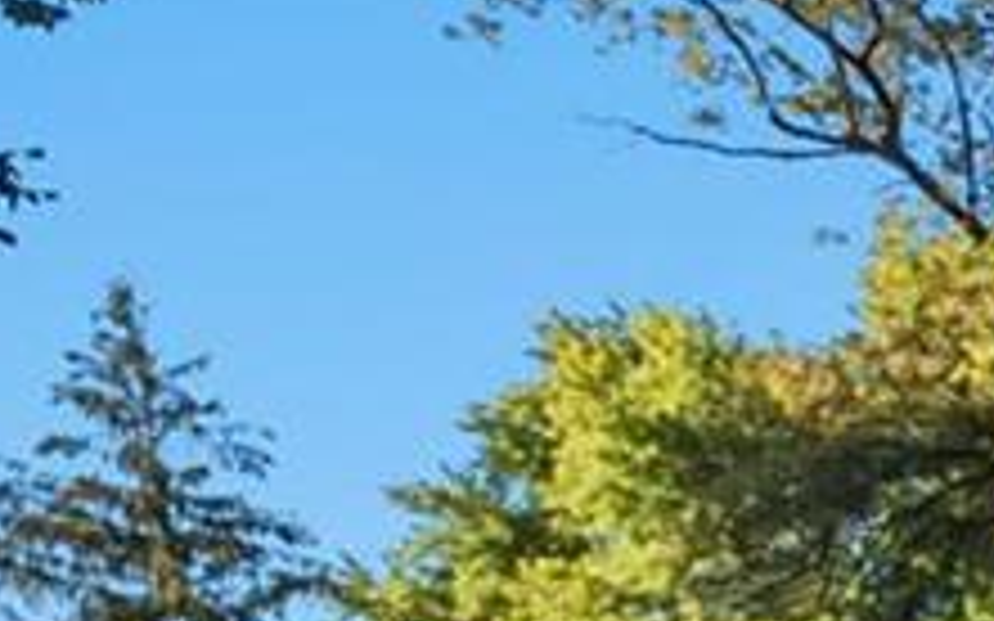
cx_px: 2789
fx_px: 3196
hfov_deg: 11.8
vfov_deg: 9.8
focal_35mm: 118
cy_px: 1503
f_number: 10
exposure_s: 1/60
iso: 400
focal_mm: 8
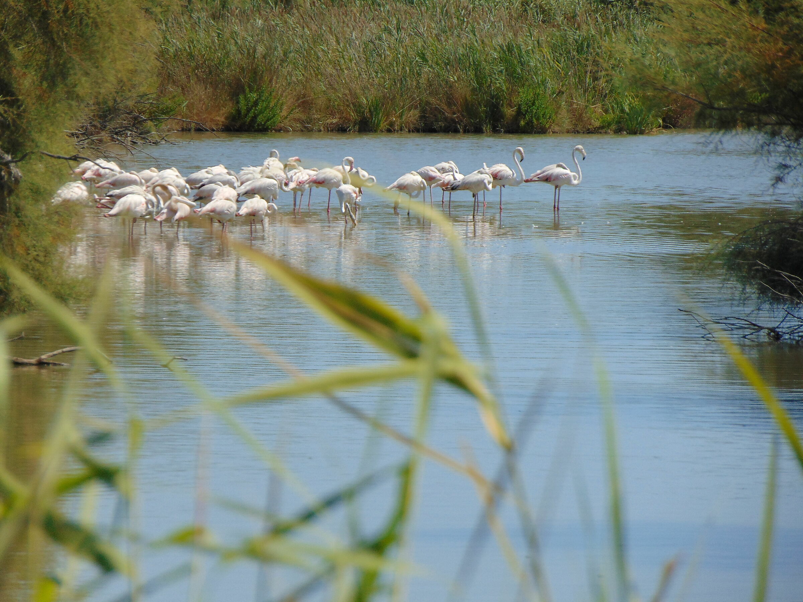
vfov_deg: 3.9
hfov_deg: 5.2
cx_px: 402
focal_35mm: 379
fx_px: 8792
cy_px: 301
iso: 80
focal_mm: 68
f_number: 4.2
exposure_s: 1/1000
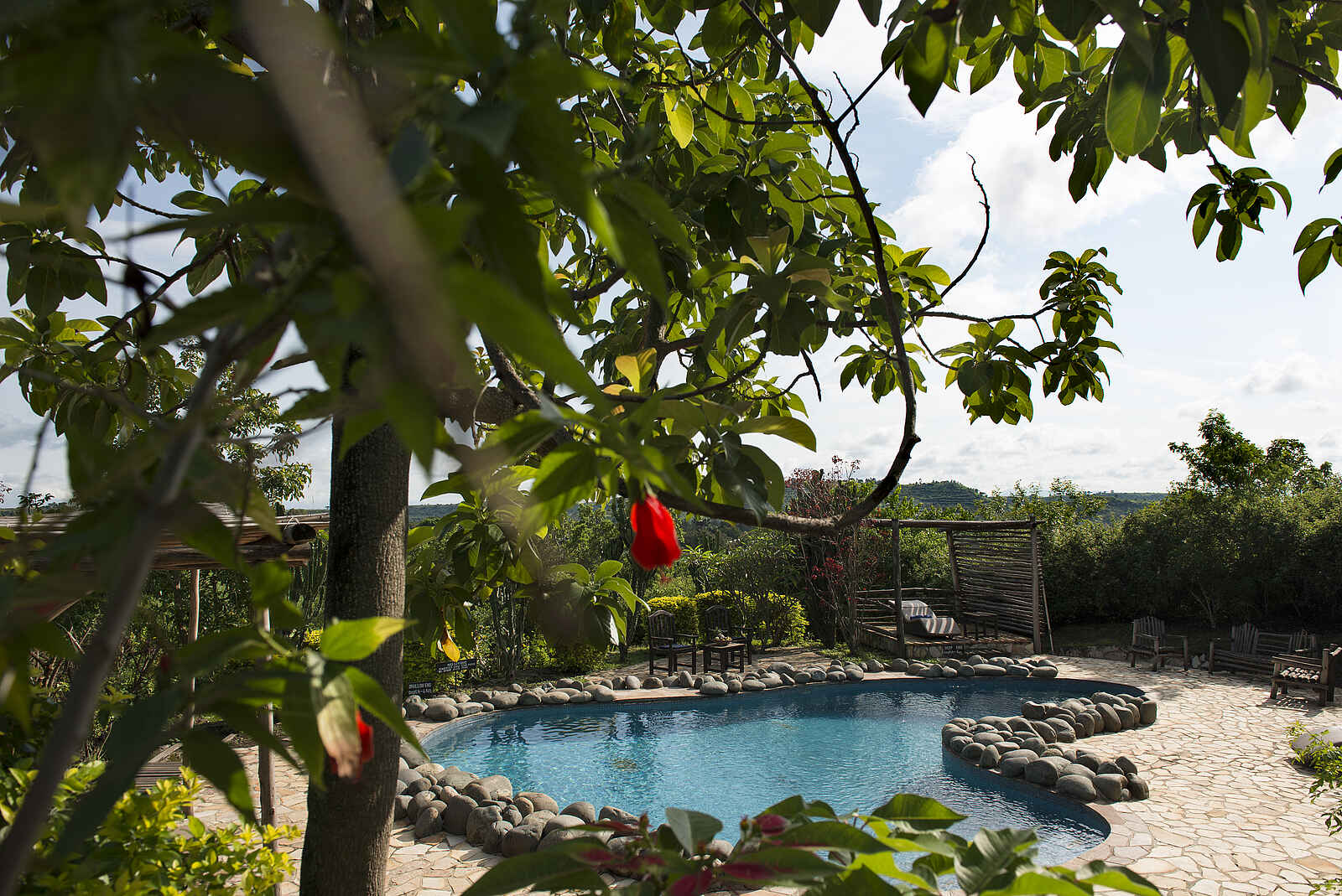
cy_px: 448
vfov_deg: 53.2
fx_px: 895
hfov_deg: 73.7
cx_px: 671
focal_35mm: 24
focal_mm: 24
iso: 100
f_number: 8
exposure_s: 1/250
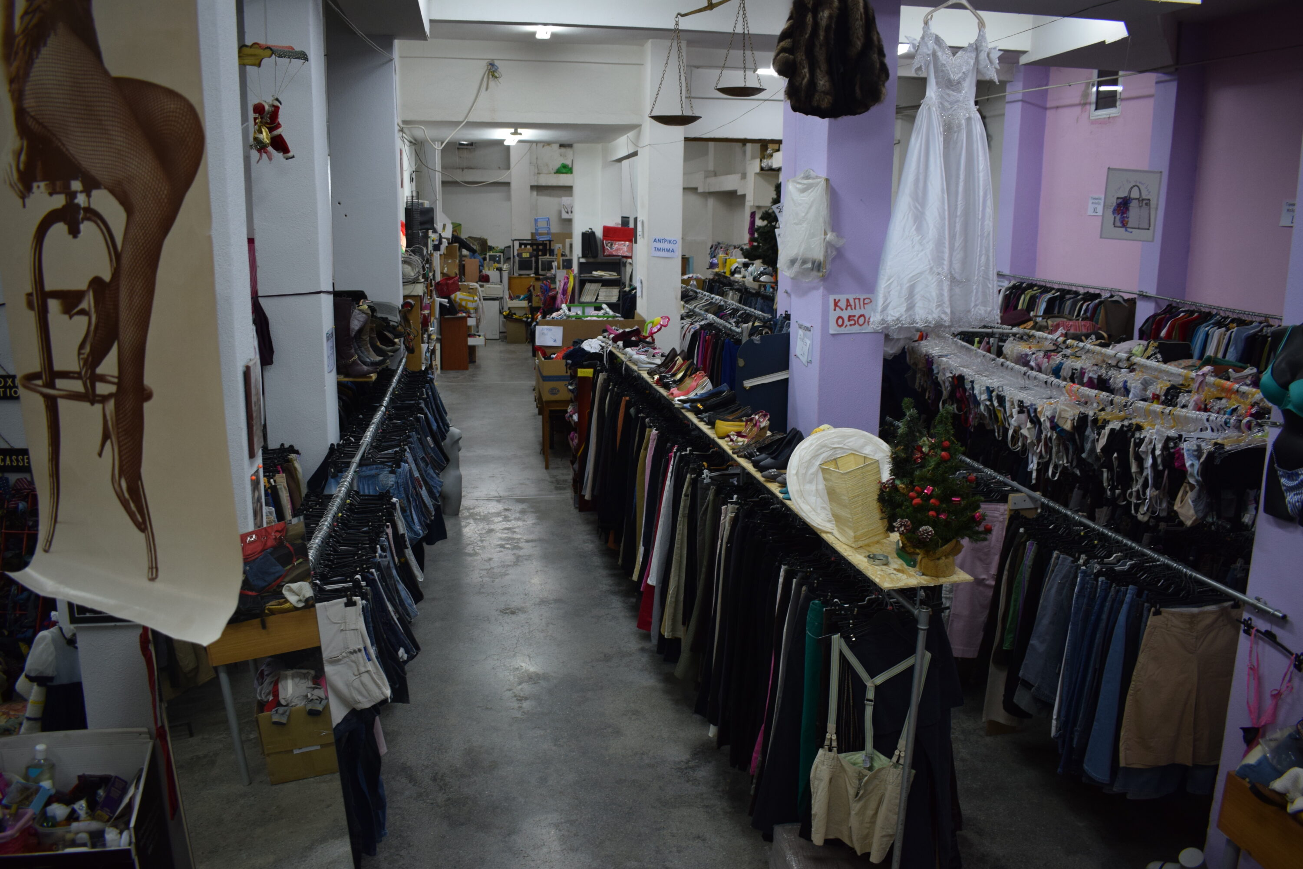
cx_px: 652
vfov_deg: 47.9
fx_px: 977
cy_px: 434
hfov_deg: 67.4
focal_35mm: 27
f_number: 4
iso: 560
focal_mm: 18
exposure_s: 1/60
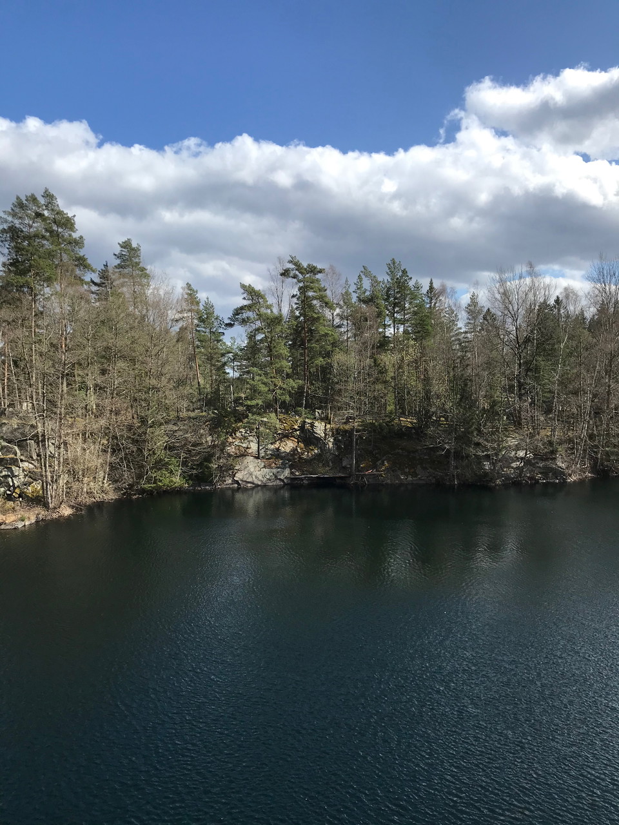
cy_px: 412
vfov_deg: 63.4
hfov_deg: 49.7
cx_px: 310
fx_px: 668
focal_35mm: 28
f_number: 1.8
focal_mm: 3.99
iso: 20
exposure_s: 1/2037
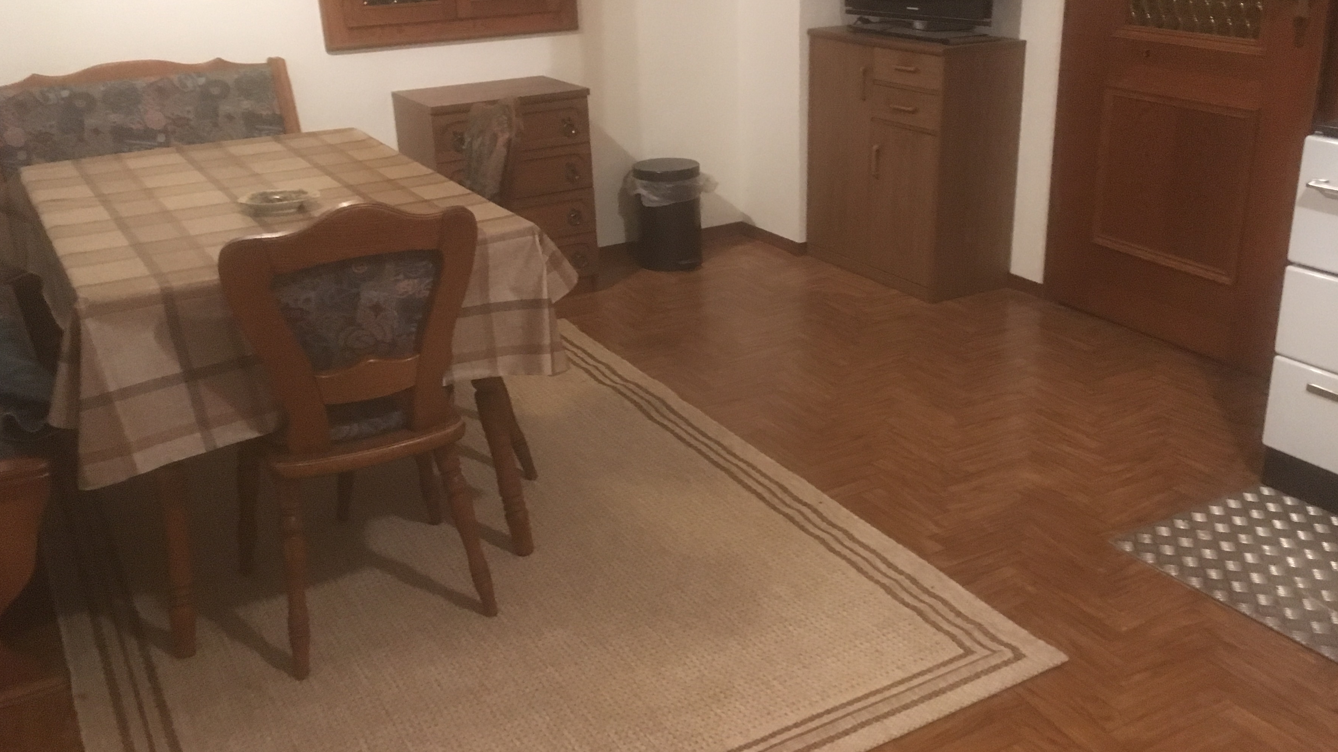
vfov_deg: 32.8
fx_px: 1277
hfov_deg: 55.2
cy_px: 358
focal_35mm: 36
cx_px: 717
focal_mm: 4.15
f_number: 2.2
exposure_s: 1/17
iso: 250
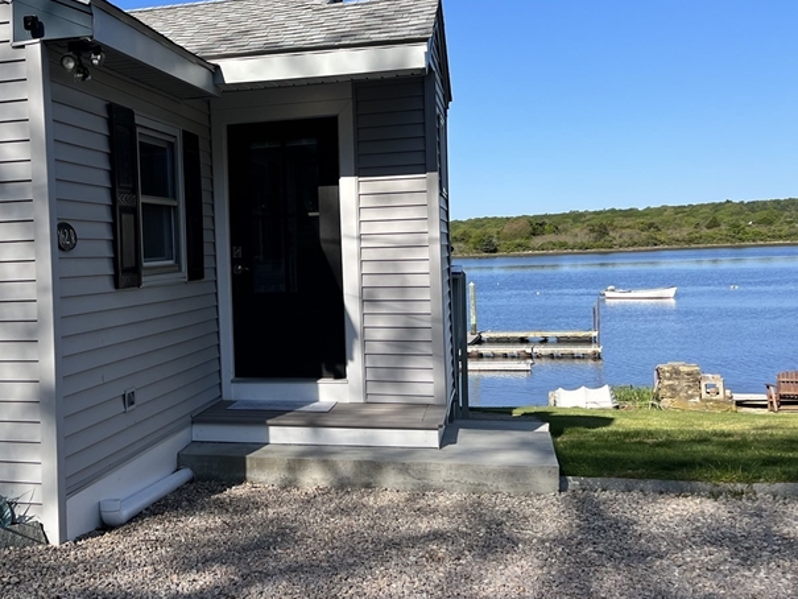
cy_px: 240
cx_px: 177
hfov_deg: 41.4
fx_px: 1015
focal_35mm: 44
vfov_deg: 32.8
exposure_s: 1/4630
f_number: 1.5
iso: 50
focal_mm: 5.7
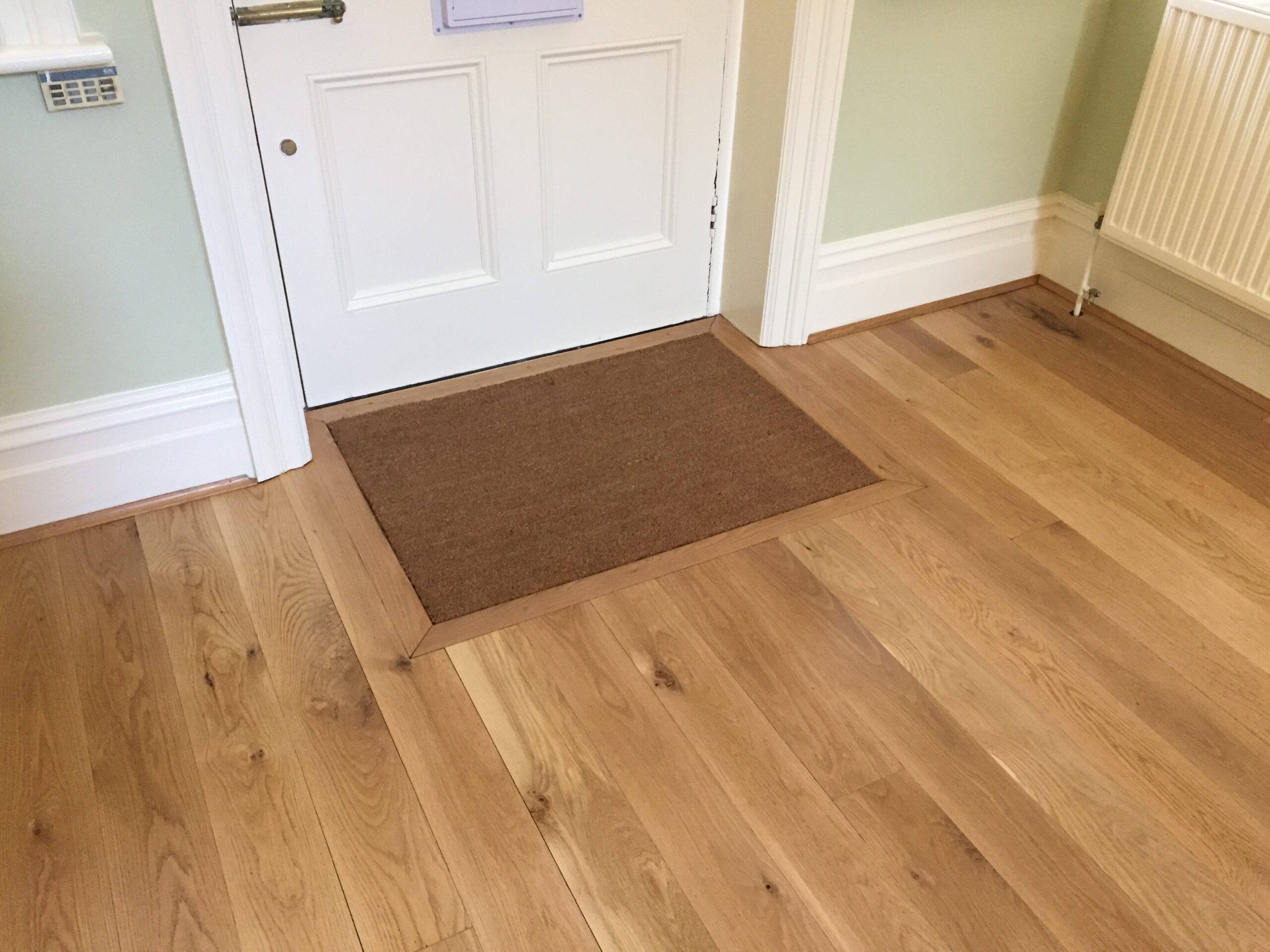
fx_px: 1064
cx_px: 635
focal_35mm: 29
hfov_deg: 61.7
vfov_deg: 48.2
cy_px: 476
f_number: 2.2
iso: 250
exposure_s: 1/33
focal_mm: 4.15
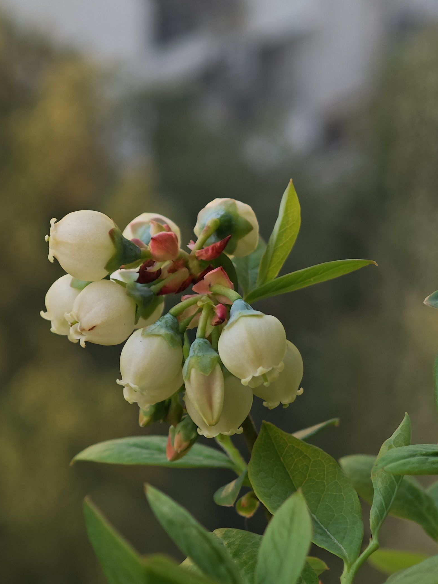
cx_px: 221
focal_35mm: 98
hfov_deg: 15.1
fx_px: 1654
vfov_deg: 20.0
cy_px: 375
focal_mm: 9
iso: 200
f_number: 2
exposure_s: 1/100
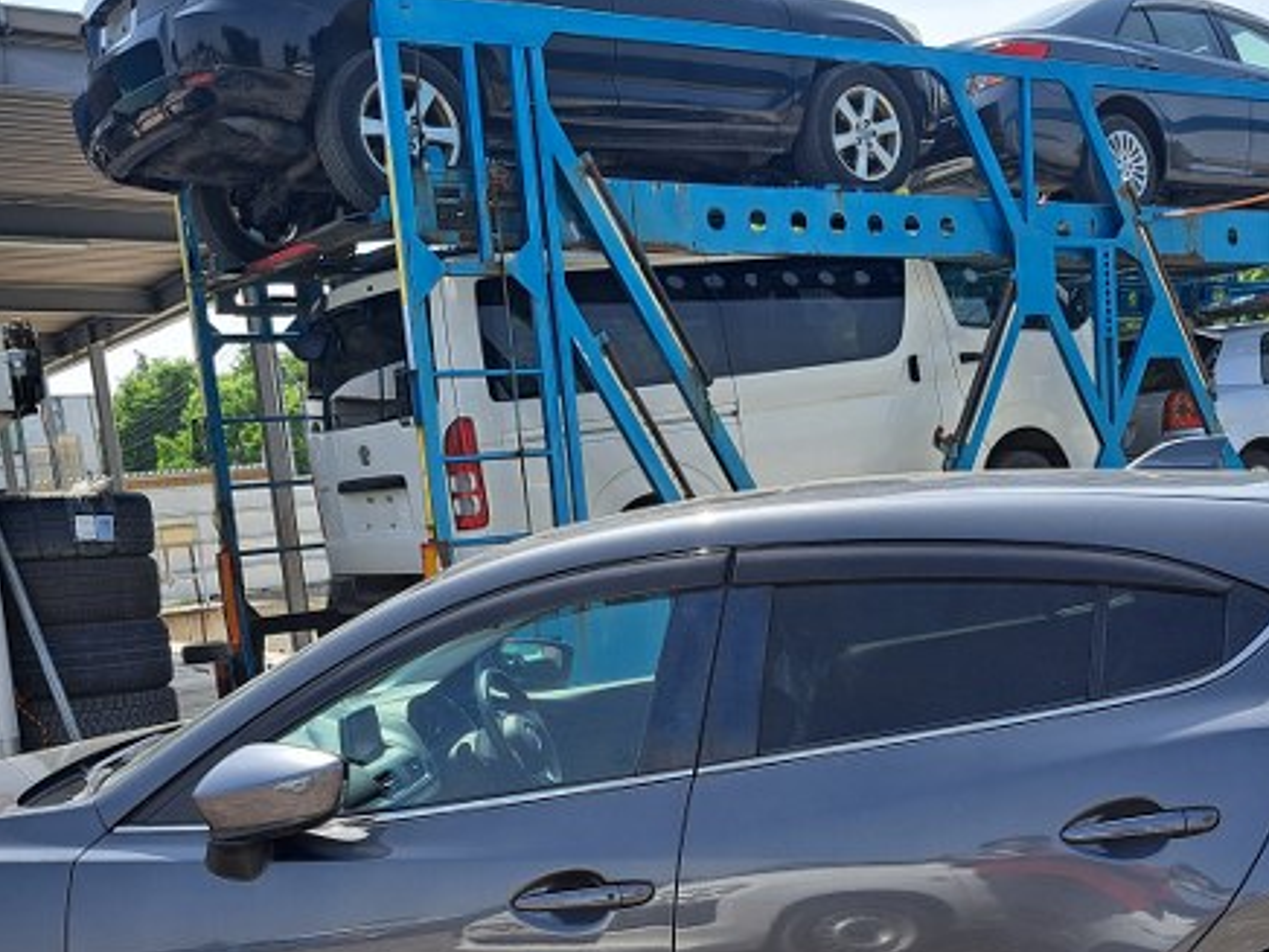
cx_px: 693
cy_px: 713
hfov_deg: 42.9
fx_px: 1613
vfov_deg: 32.3
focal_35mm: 44
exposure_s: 1/574
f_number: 1.8
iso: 50
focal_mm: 5.23
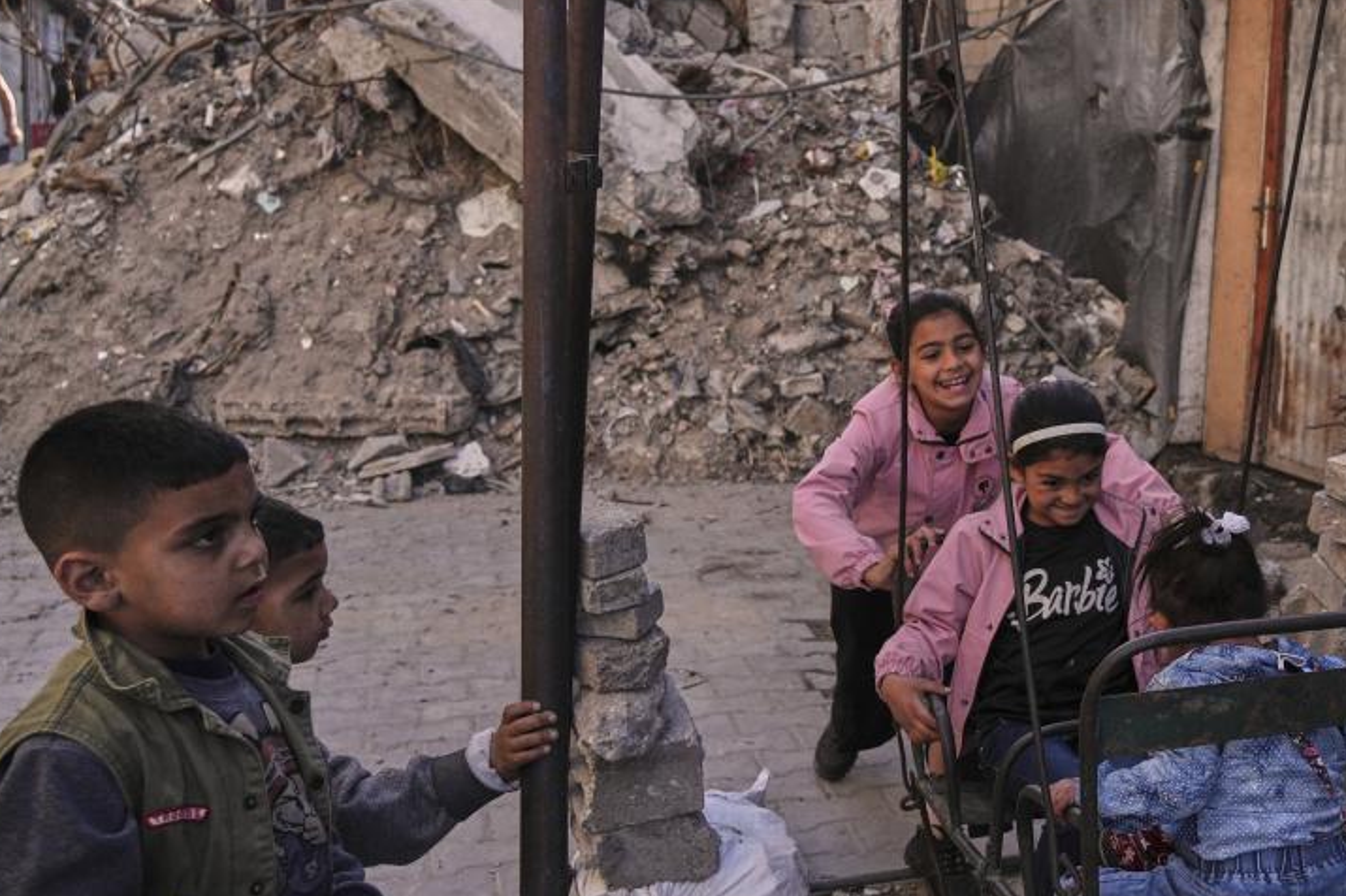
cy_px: 406
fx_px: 1756
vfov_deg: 28.6
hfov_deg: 38.1
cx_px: 1290
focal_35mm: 47
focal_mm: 24
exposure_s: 1/1250
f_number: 4
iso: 400
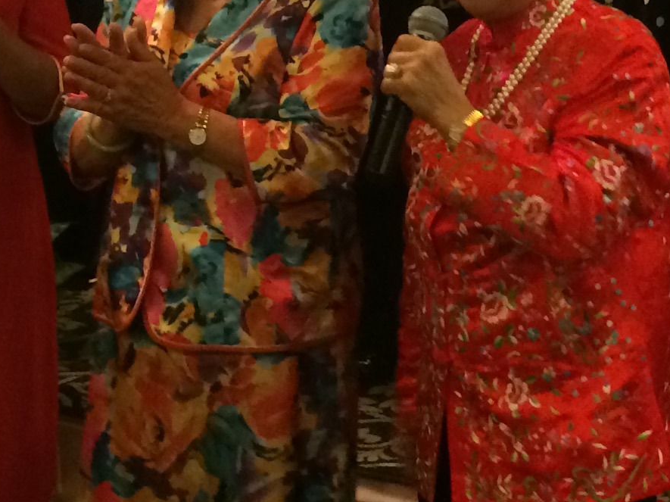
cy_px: -48
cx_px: 644
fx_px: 2070
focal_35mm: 107
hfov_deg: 18.0
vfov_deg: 13.5
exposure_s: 1/24
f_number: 2.2
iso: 320
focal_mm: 4.15
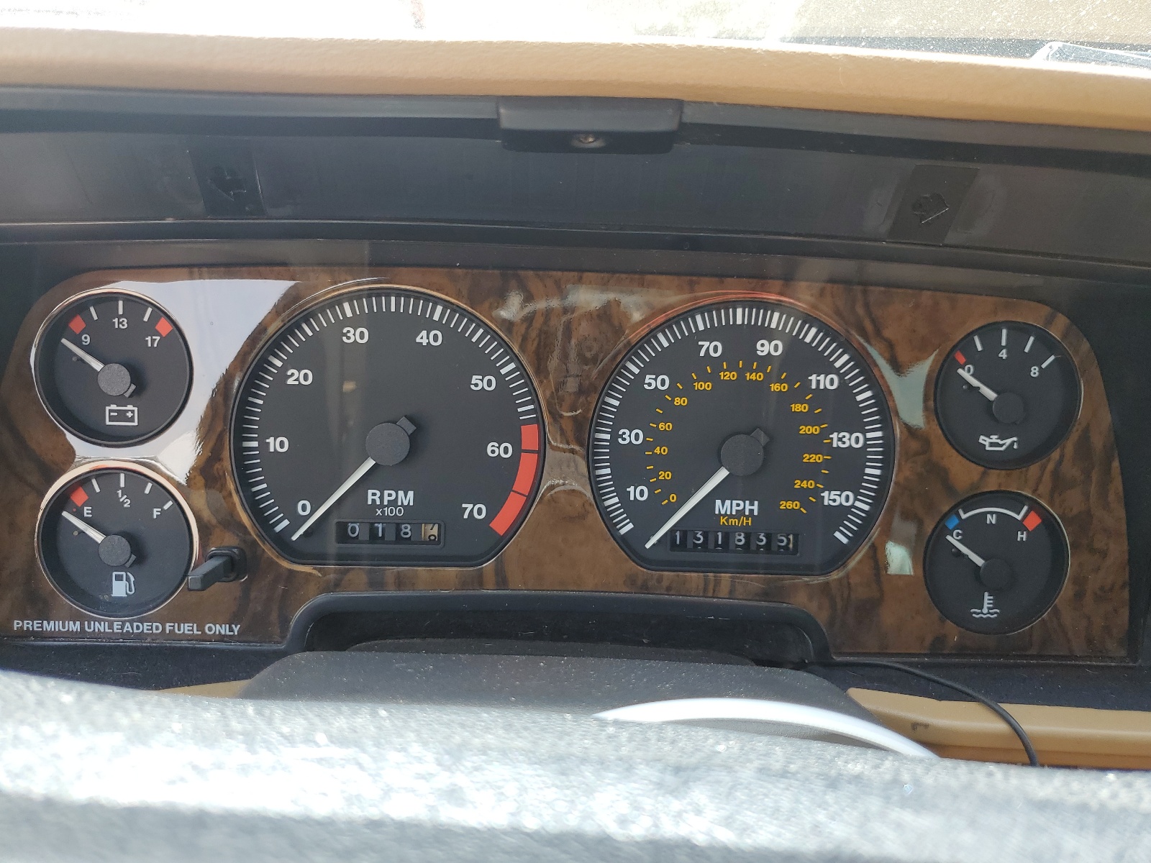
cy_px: 432
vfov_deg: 53.1
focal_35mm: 26
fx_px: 865
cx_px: 576
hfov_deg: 67.3
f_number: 1.5
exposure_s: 1/196
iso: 50
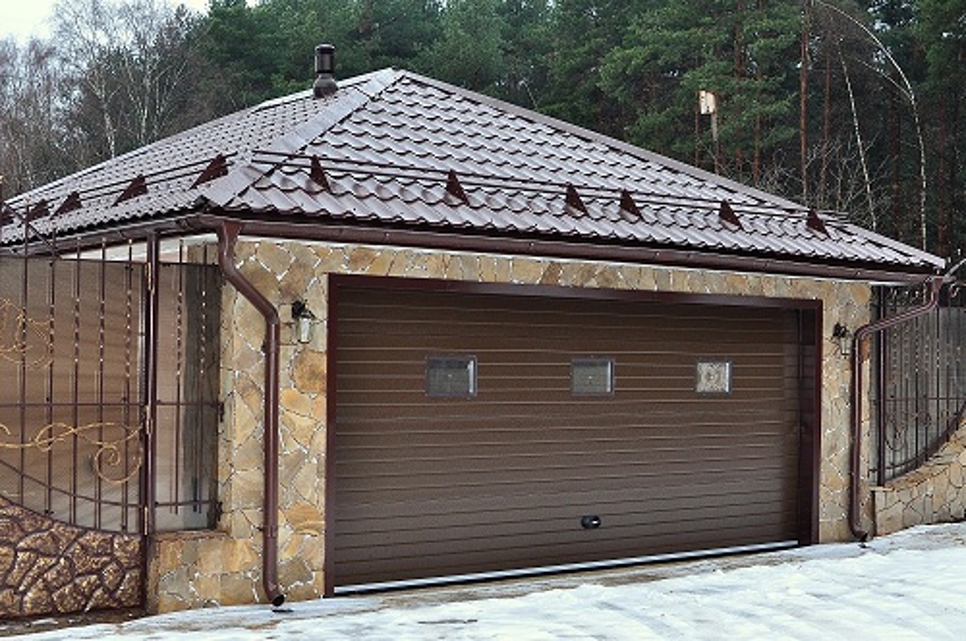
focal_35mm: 52
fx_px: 1407
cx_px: 483
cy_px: 320
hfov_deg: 37.9
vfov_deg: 25.7
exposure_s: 1/60
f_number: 5.6
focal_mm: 35
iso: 500
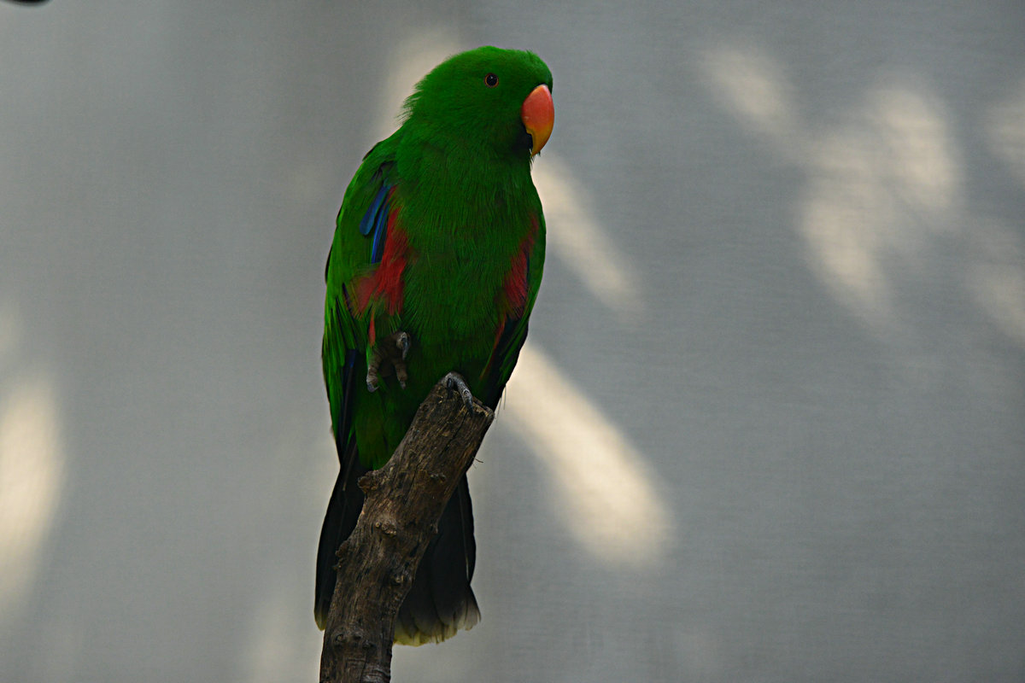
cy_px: 342
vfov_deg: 9.1
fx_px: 4270
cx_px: 512
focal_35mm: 150
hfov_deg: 13.7
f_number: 2.8
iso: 1000
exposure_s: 1/800
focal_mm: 150
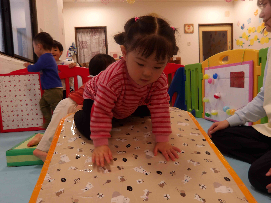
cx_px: 133
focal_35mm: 28
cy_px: 103
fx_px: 219
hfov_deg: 63.4
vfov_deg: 49.7
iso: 100
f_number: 3
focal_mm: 4.9
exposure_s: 1/51
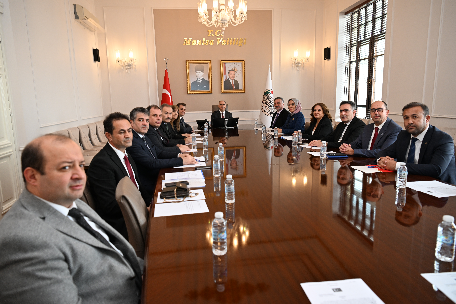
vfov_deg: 53.1
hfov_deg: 73.7
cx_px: 228
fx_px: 304
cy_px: 152
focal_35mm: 24
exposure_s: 1/125
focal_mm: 24
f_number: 4
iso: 800
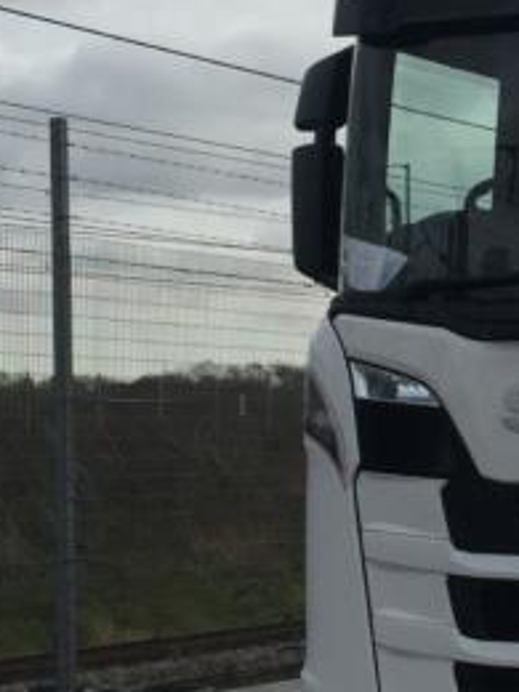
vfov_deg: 17.3
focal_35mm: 114
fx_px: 2279
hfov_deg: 12.5
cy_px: 373
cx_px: 705
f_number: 2.2
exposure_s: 1/2083
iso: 32
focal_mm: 4.15
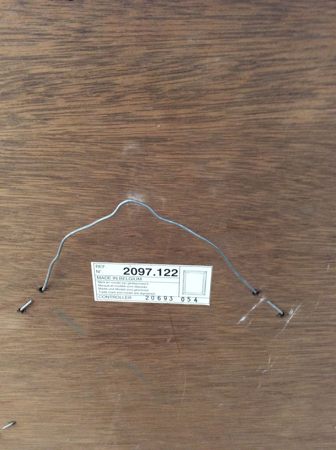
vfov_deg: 56.9
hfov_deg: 44.1
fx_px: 415
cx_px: 168
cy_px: 225
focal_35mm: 32
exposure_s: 1/25
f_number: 2.4
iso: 125
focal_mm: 3.3
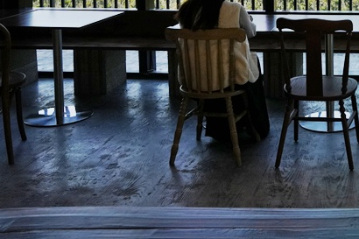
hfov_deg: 28.6
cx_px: 441
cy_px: -52
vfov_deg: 21.0
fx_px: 598
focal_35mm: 60
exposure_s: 1/500
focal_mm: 24
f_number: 9
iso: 1250
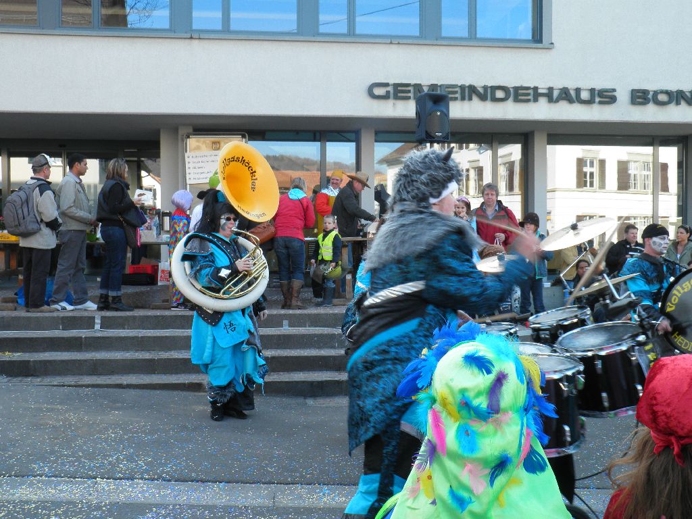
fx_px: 820
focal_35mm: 41
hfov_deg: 45.8
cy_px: 260
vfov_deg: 35.1
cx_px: 346
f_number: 3.9
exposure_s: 1/80
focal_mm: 7.3
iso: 64
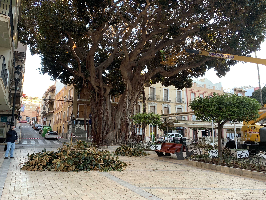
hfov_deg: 67.3
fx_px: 200
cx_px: 133
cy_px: 100
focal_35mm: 26
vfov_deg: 53.1
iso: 80
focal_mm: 4.25
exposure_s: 1/121
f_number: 1.8
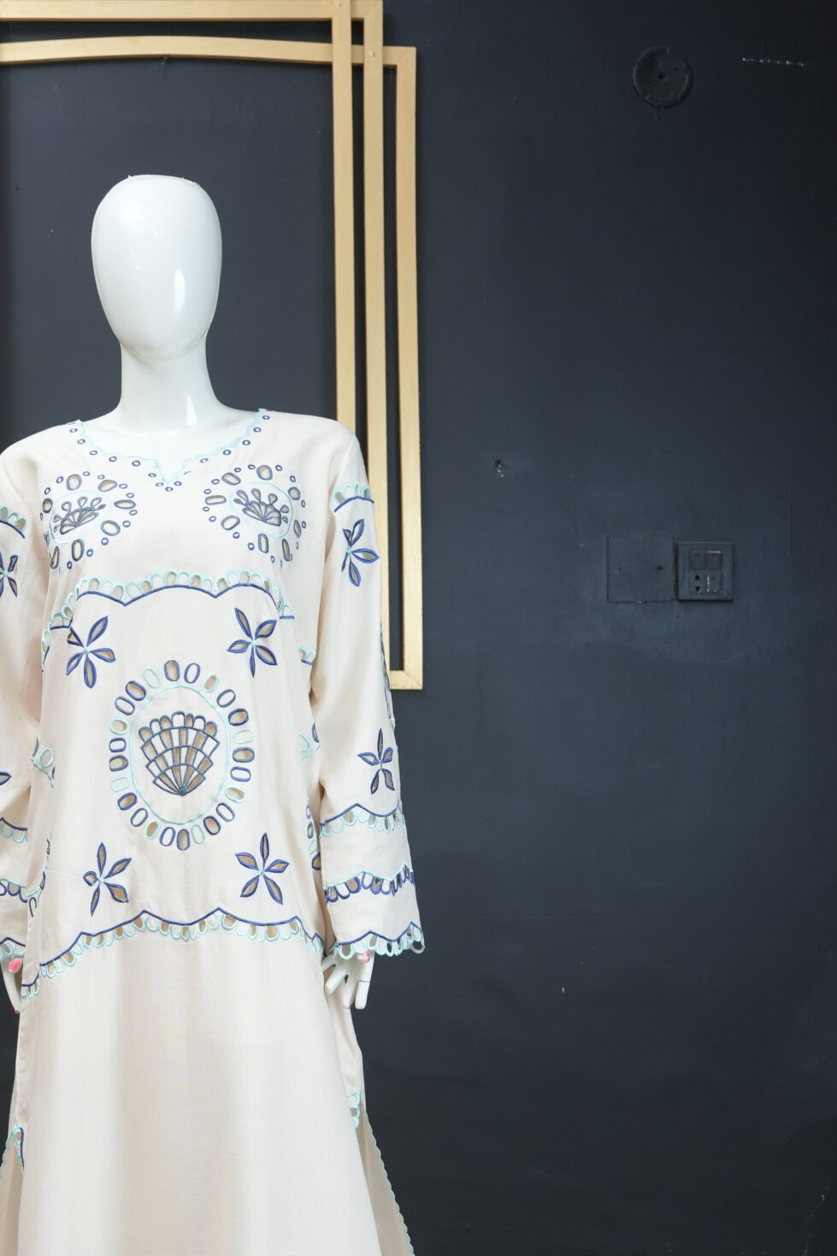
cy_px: 907
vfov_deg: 32.4
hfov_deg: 22.0
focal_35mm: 61
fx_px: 2128
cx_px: 176
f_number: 4.5
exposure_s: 1/125
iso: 800
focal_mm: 35
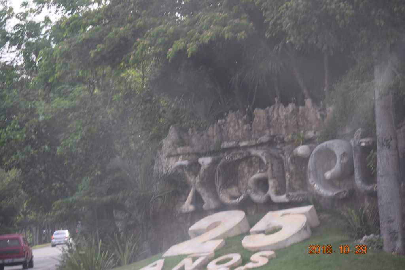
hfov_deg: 13.0
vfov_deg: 8.7
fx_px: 1771
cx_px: 202
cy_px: 135
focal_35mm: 158
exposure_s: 1/400
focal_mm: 105
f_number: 5
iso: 400
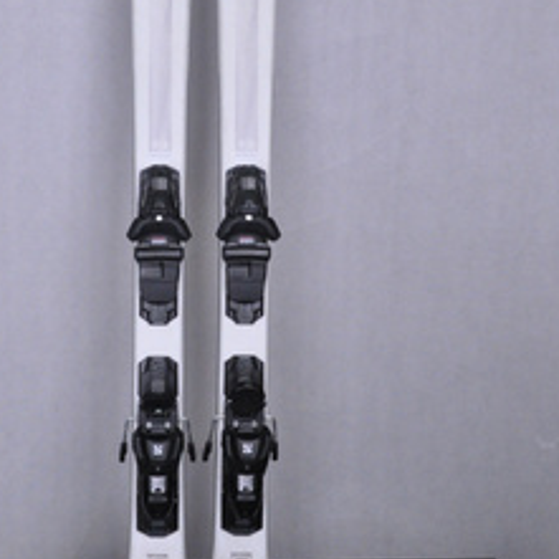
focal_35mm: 57
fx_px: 1041
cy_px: 253
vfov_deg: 30.0
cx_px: 199
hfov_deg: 29.9
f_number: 9.5
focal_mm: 22
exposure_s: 1/125
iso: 3200
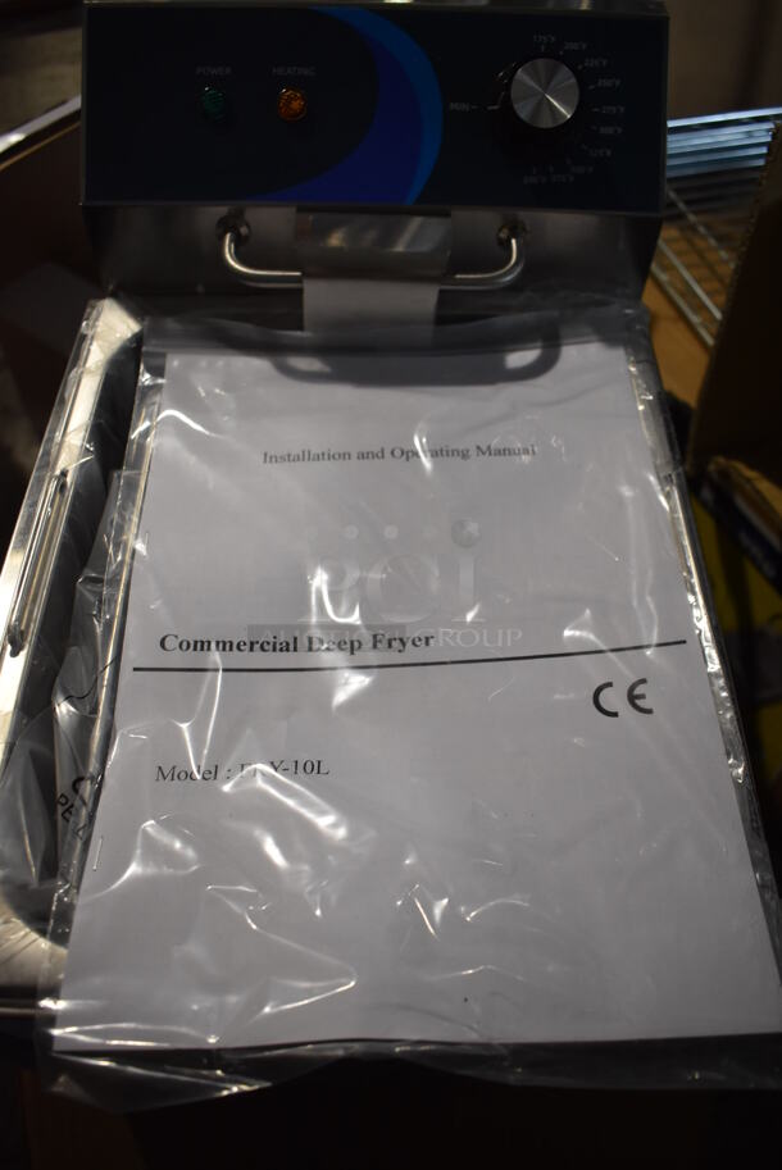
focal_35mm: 27
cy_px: 585
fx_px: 878
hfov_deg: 48.0
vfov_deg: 67.3
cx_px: 391
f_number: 3.5
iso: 900
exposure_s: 1/125
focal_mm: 18
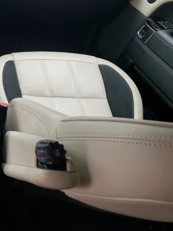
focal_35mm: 51
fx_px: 340
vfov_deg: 36.8
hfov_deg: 24.9
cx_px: -51
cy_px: 63
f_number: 1.5
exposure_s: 1/120
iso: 59
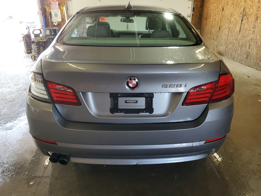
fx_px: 196
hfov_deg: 67.3
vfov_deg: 53.1
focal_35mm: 26
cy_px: 98
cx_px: 130
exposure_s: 1/60.2
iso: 82
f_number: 1.5
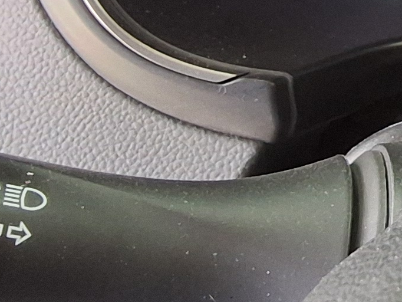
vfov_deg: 10.7
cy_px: -149
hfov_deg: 12.6
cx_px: 841
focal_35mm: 134
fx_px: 1557
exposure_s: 1/24
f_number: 1.9
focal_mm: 2.91
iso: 200
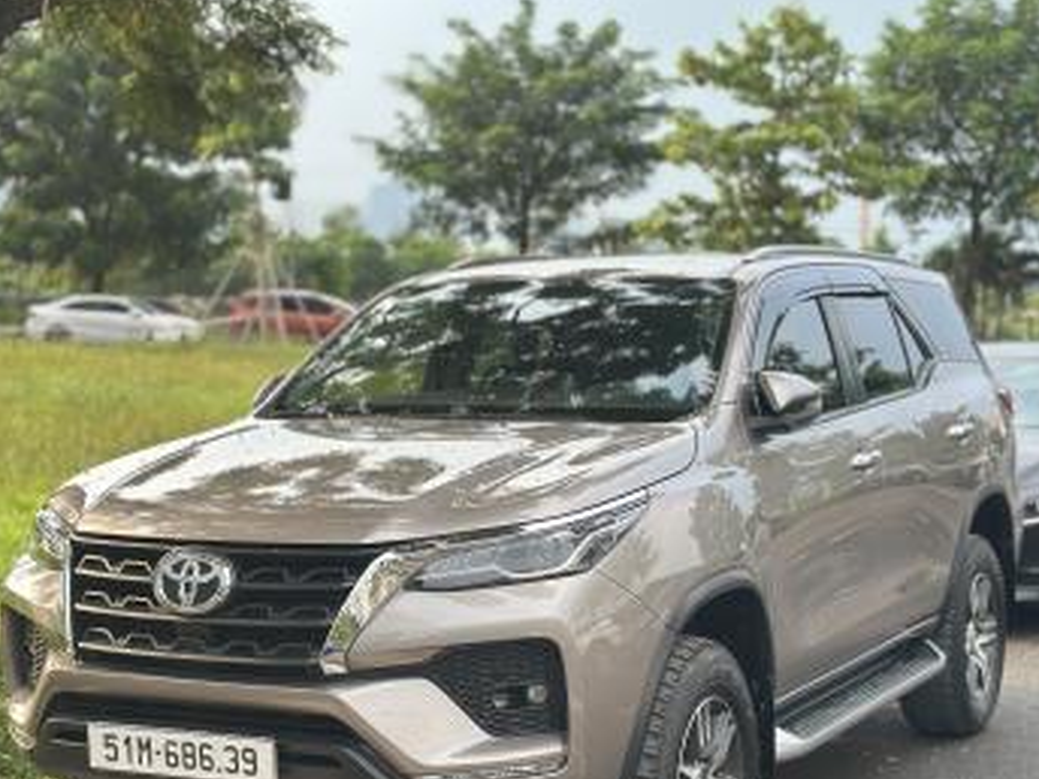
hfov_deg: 29.8
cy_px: 489
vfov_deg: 22.5
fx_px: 1951
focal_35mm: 65
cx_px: 516
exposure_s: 1/484
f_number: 1.78
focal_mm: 6.86
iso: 80
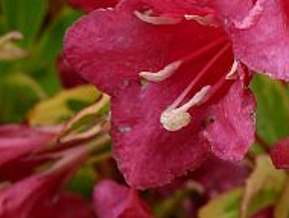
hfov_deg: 16.2
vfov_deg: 13.0
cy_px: 50
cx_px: 388
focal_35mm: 114
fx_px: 953
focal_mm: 7.4
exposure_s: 1/200
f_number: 4
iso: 100
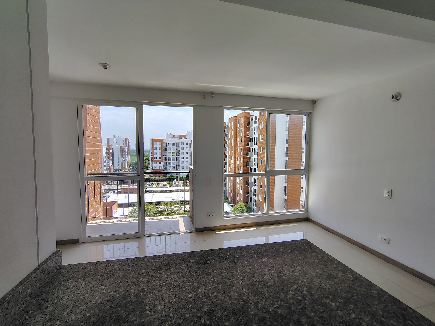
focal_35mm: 16
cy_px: 163
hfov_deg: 94.5
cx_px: 218
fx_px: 201
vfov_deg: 78.1
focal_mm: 2.13
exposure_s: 1/530
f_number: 2.2
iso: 100
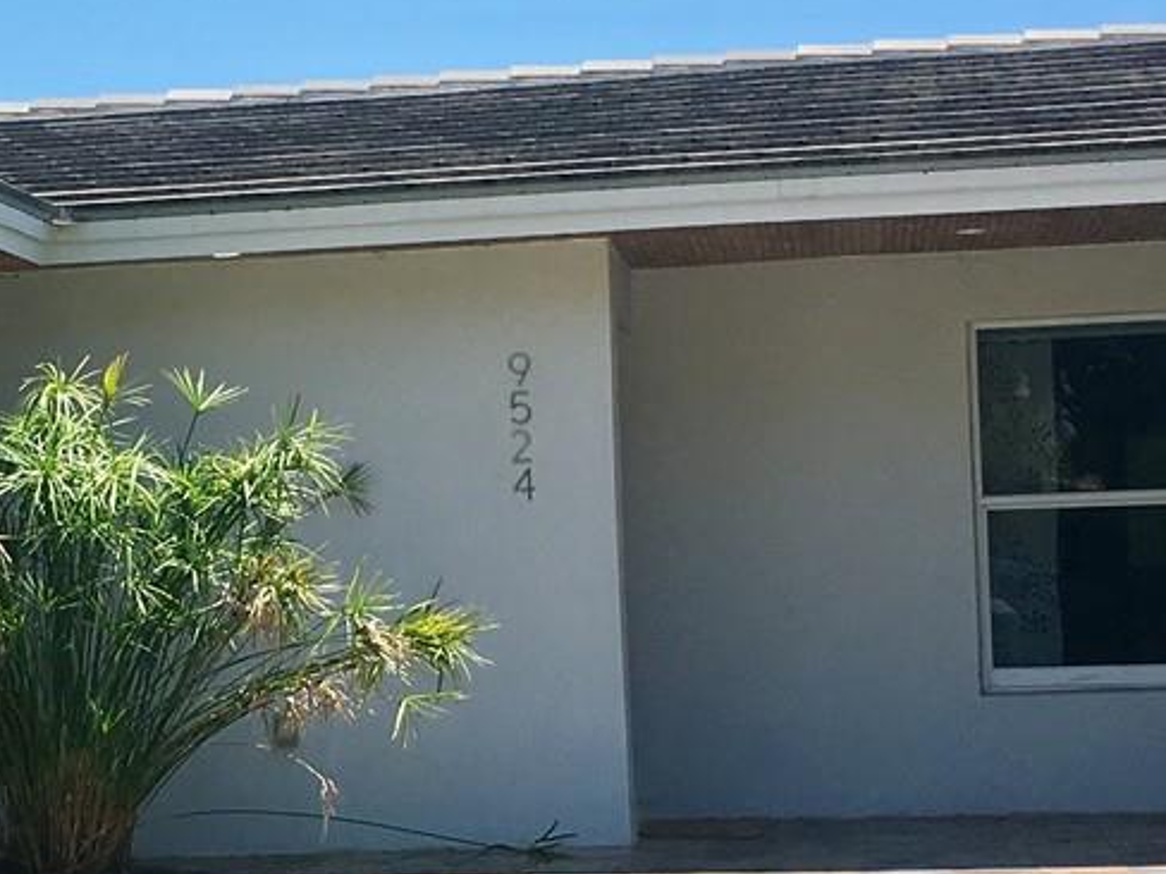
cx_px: 229
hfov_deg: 20.4
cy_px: 576
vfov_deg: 15.5
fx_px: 3200
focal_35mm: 95
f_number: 2.2
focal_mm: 4.15
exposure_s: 1/1261
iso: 25
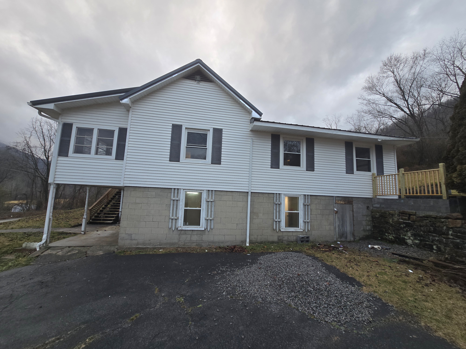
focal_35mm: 13
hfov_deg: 106.2
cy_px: 174
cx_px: 233
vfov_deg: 89.9
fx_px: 175
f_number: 2.2
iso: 80
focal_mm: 2.2
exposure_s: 1/120
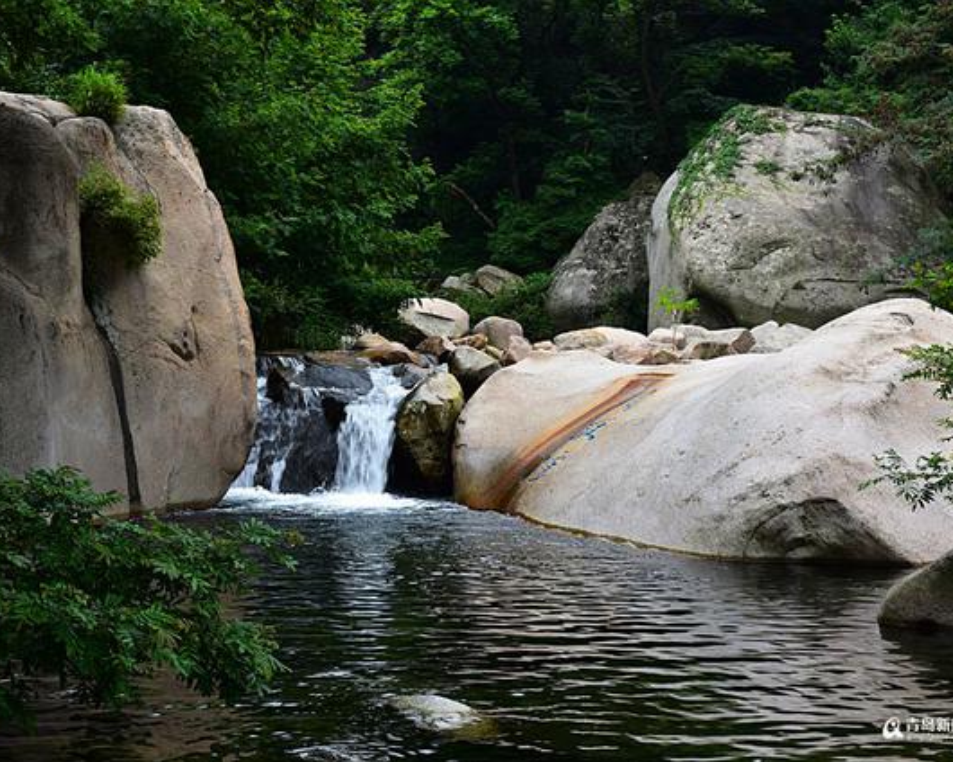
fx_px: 1918
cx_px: 441
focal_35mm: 68
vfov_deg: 22.5
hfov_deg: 27.9
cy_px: 382
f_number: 18
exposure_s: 1/30
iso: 125
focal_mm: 60
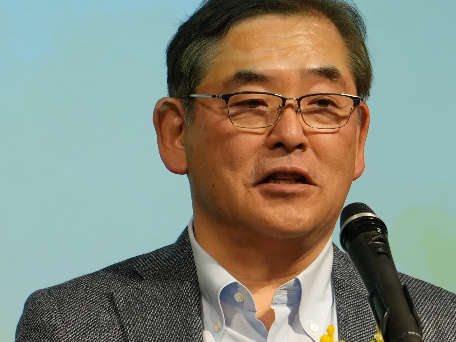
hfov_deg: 3.0
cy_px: 316
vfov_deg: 2.2
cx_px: 208
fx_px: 8847
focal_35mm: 672
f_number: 5.6
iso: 800
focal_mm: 135
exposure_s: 1/250
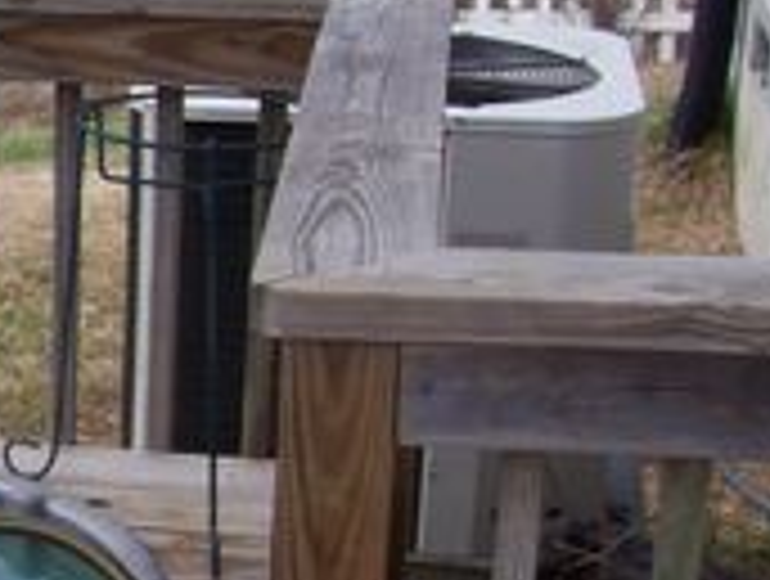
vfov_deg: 11.6
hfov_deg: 14.3
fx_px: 2831
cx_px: -428
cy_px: 616
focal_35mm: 127
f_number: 2.7
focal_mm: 5.6
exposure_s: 1/680
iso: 80
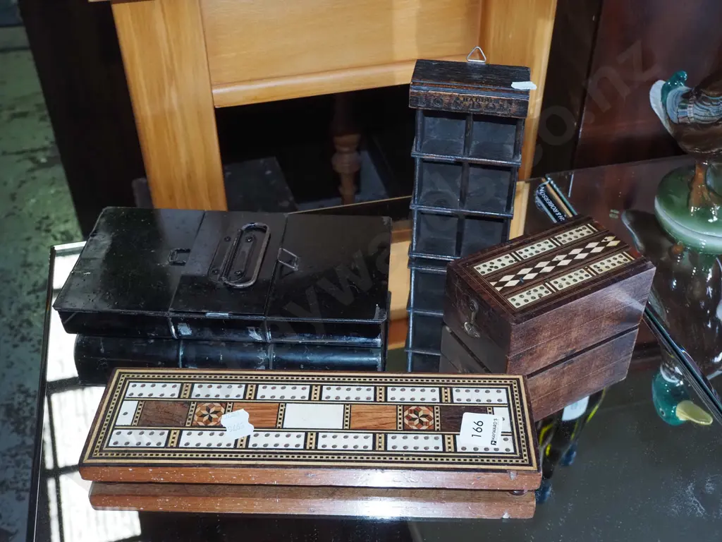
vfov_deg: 37.7
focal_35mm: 38
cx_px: 361
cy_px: 271
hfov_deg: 49.0
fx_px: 793
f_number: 5.6
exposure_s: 1/160
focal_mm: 19
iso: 2500
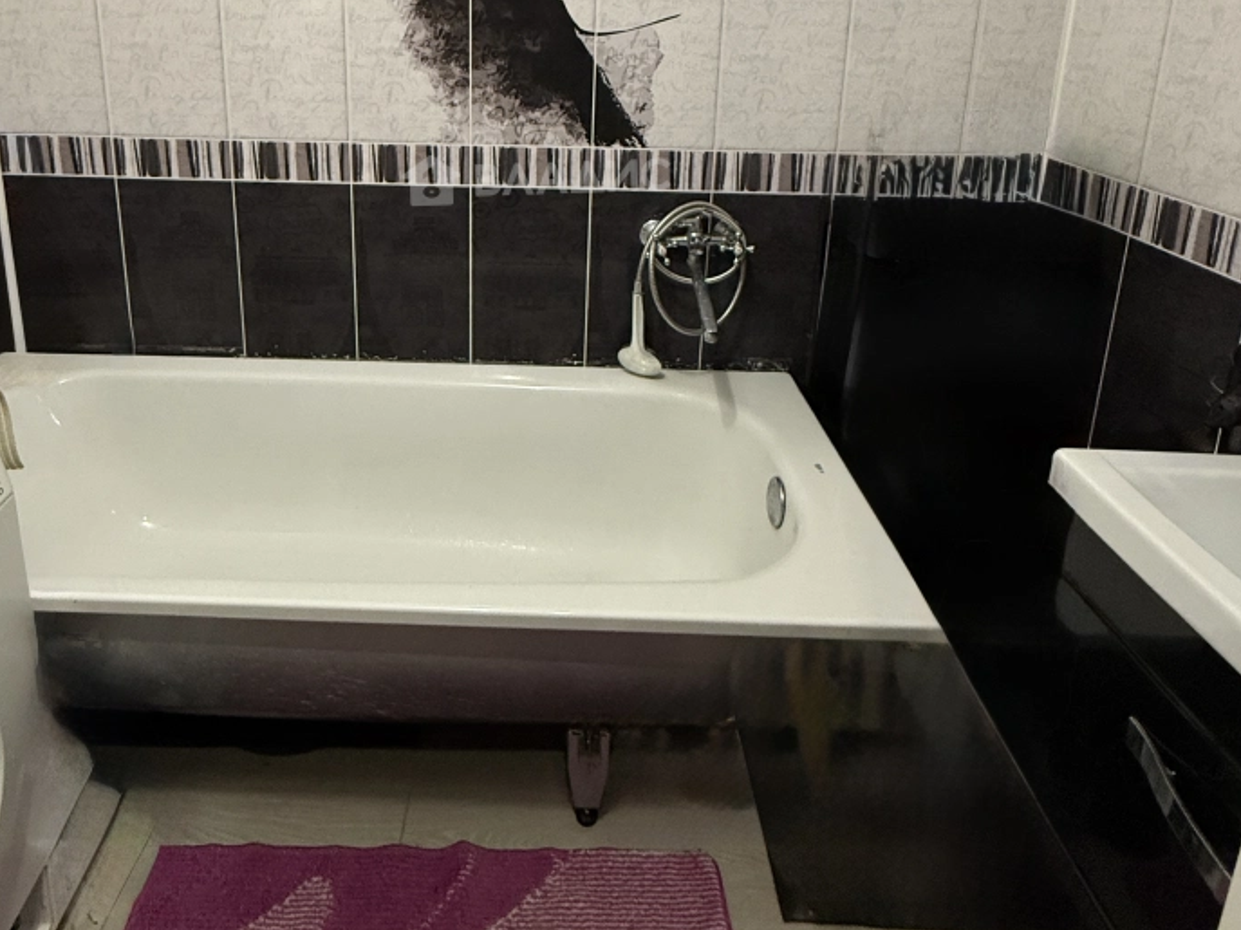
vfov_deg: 56.3
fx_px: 789
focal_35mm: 22
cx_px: 538
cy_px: 177
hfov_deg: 76.0
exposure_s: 1/50
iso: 400
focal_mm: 2.22
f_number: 2.2
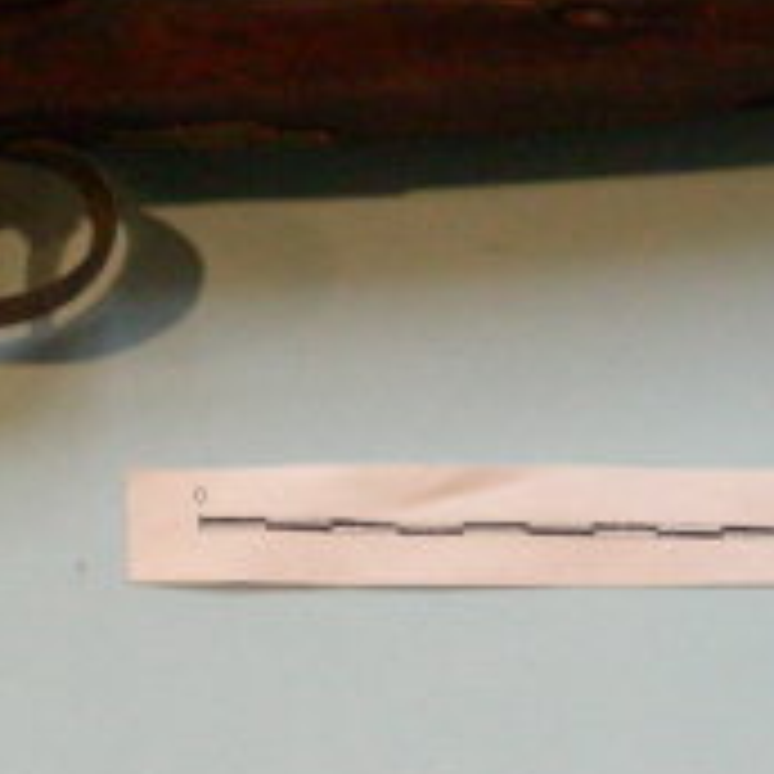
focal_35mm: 329
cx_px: 328
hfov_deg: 5.3
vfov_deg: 5.3
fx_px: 8323
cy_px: 245
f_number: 4
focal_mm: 21.3
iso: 400
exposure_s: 1/240
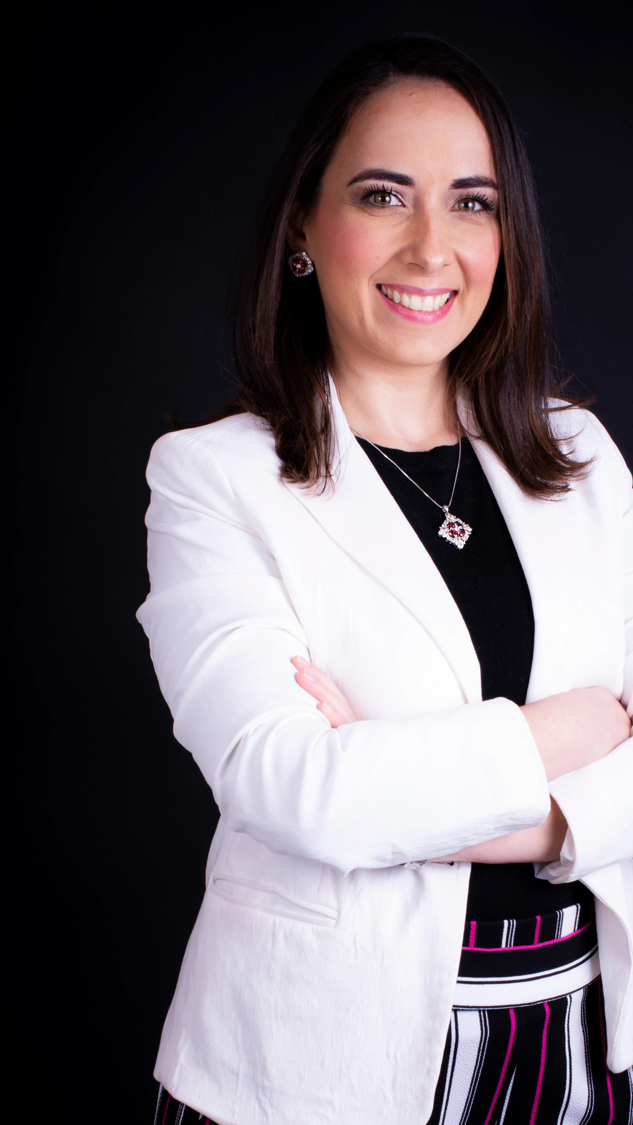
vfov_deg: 24.3
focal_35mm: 87
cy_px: 770
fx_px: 2596
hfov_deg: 13.9
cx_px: 441
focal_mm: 40
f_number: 14
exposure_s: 1/160
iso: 100
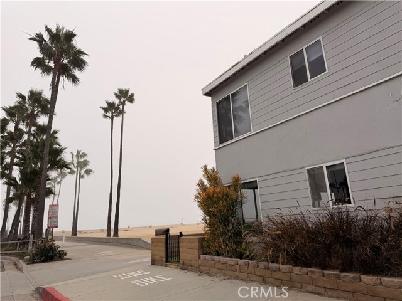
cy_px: 150
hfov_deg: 71.6
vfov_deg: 56.8
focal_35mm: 24
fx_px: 279
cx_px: 201
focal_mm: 6.76
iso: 80
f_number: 1.78
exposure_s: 1/2611
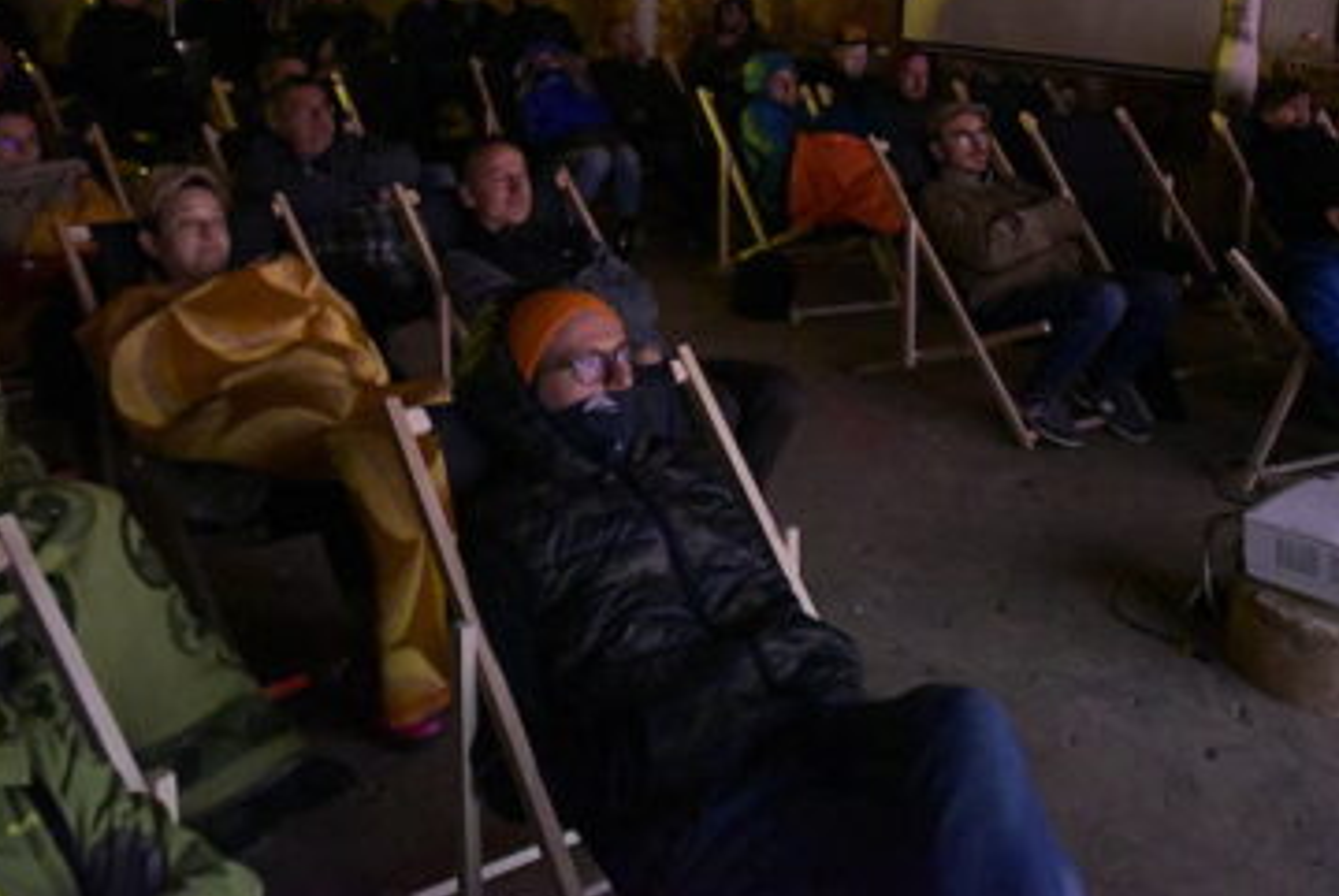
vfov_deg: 32.6
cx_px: 733
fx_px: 1490
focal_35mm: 40
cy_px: 184
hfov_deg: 48.3
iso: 12800
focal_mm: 24
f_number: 2.8
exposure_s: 1/80
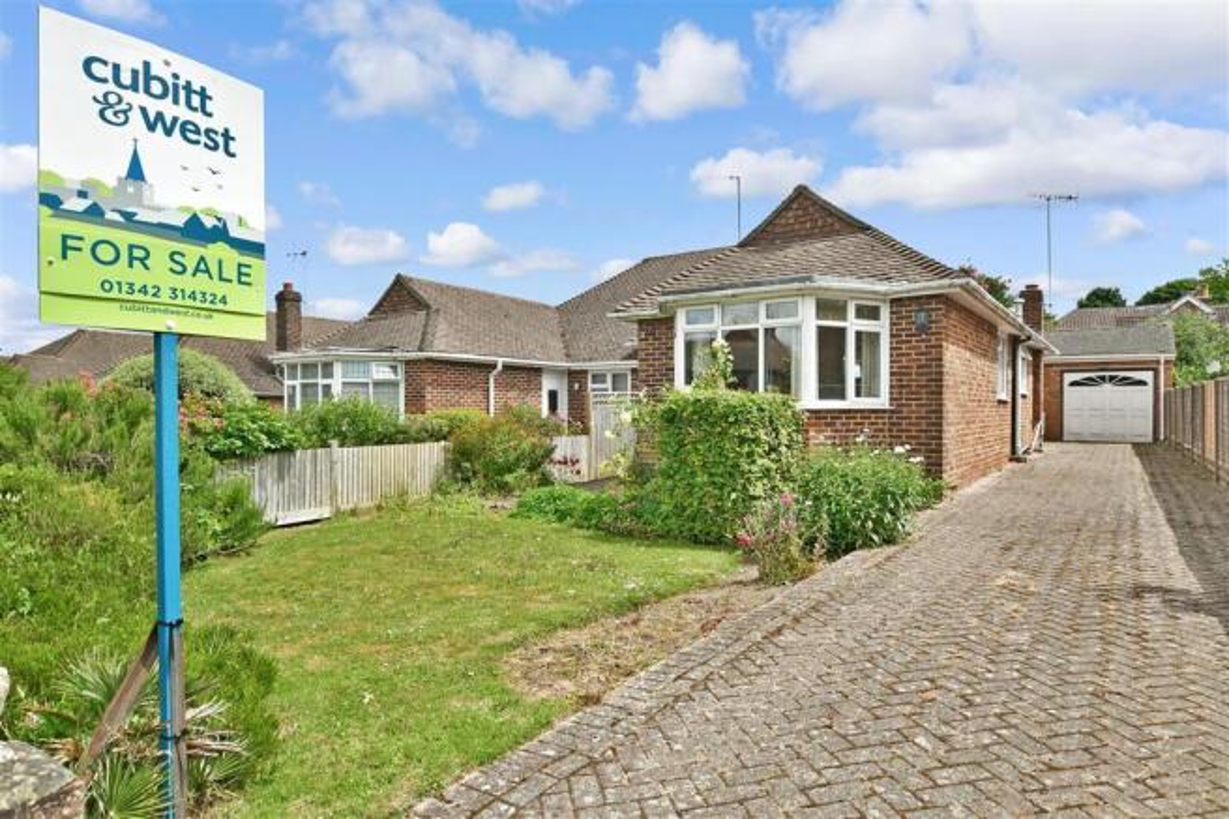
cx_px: 614
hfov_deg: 81.2
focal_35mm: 21
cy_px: 410
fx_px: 717
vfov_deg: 59.5
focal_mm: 14
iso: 160
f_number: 8
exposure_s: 1/125
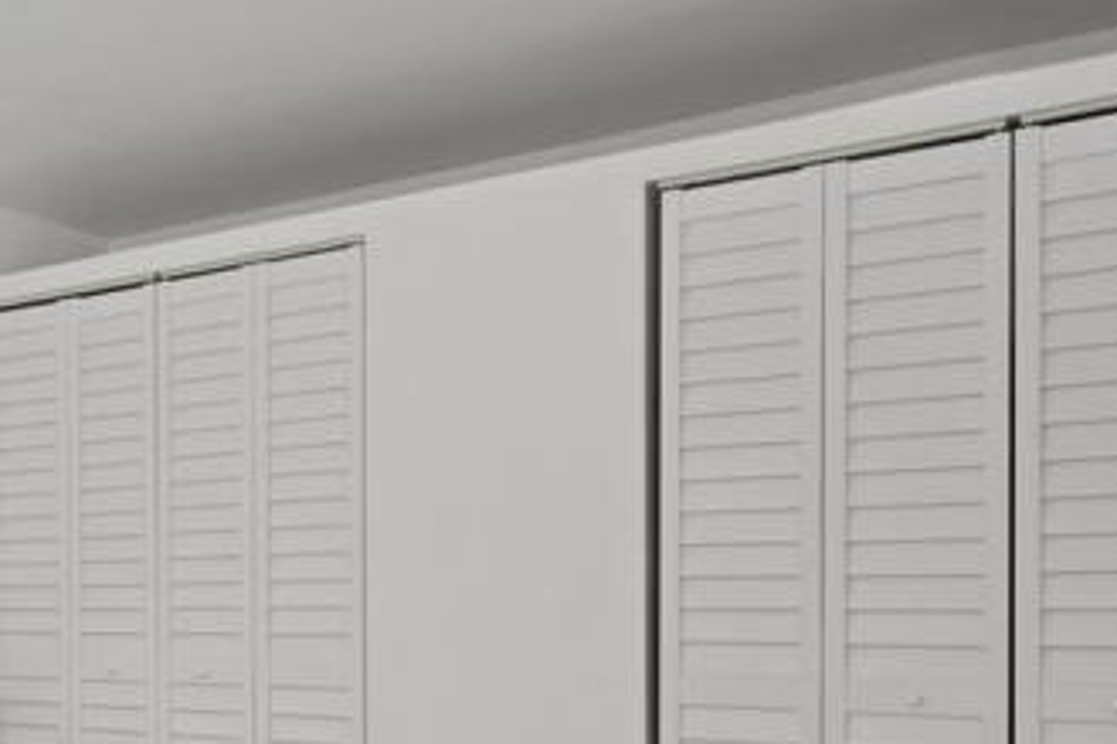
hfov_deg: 35.2
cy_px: 615
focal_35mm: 46
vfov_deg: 28.5
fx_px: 1426
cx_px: -175
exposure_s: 1/2.5
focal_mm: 14
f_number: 8
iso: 125
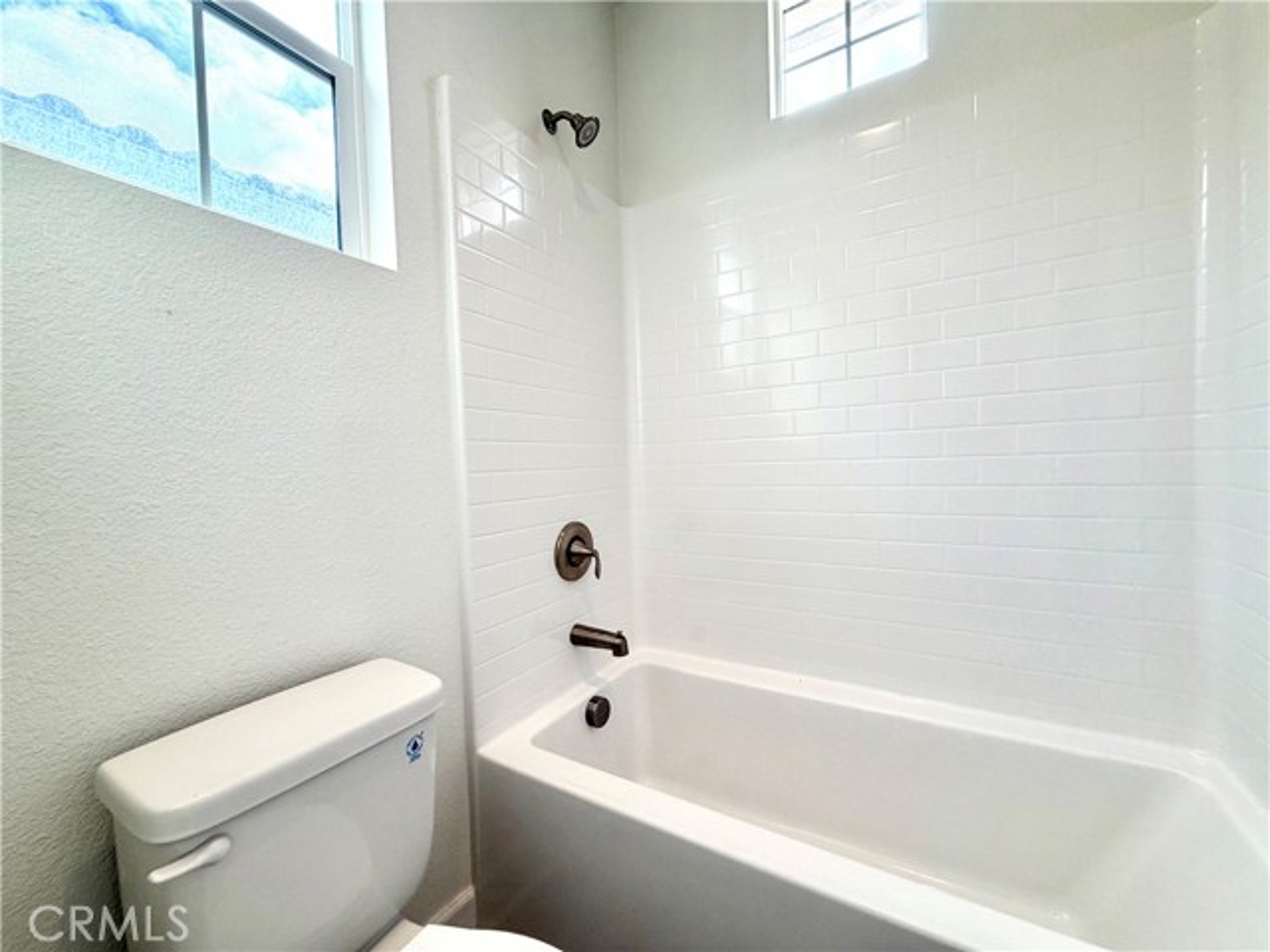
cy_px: 476
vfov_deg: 85.7
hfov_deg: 102.1
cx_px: 635
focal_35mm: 14
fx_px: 514
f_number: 2.2
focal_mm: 2.22
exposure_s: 1/161
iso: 50
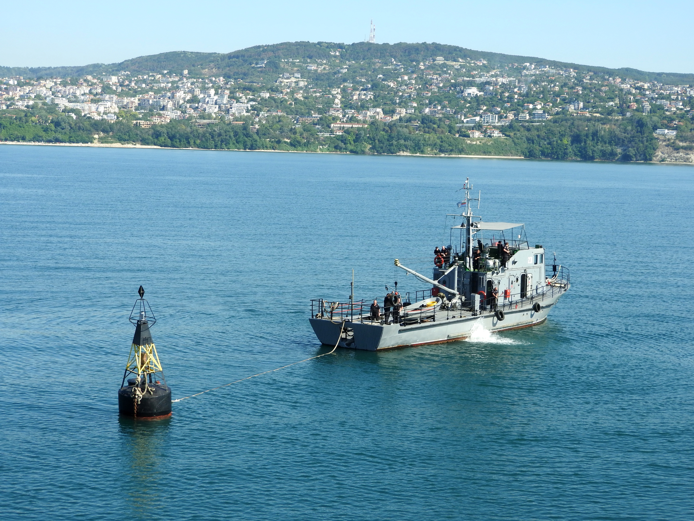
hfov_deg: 27.8
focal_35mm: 70
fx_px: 1403
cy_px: 260
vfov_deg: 21.0
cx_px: 347
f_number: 4.5
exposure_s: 1/500
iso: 100
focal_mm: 12.5
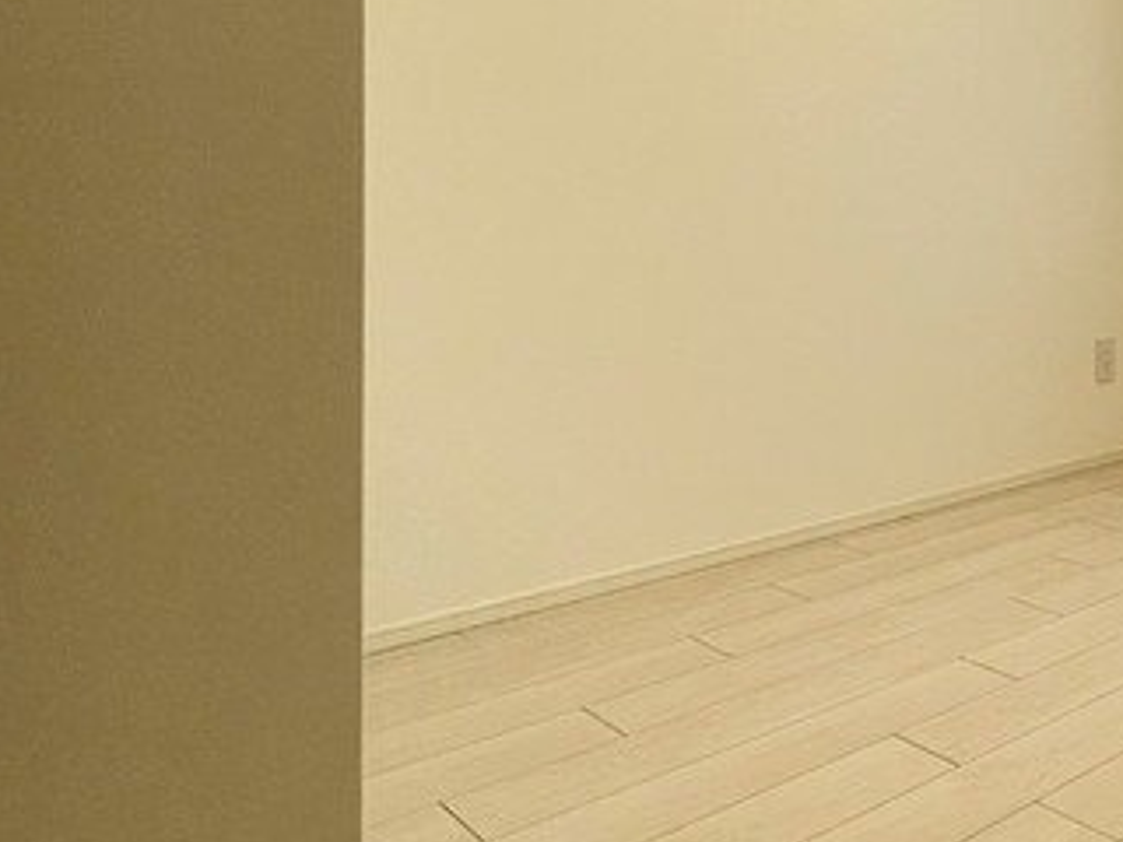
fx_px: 1135
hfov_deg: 41.1
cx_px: 1260
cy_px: 210
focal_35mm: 35
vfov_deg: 39.6
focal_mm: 1.55
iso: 320
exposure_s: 1/100
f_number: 2.4
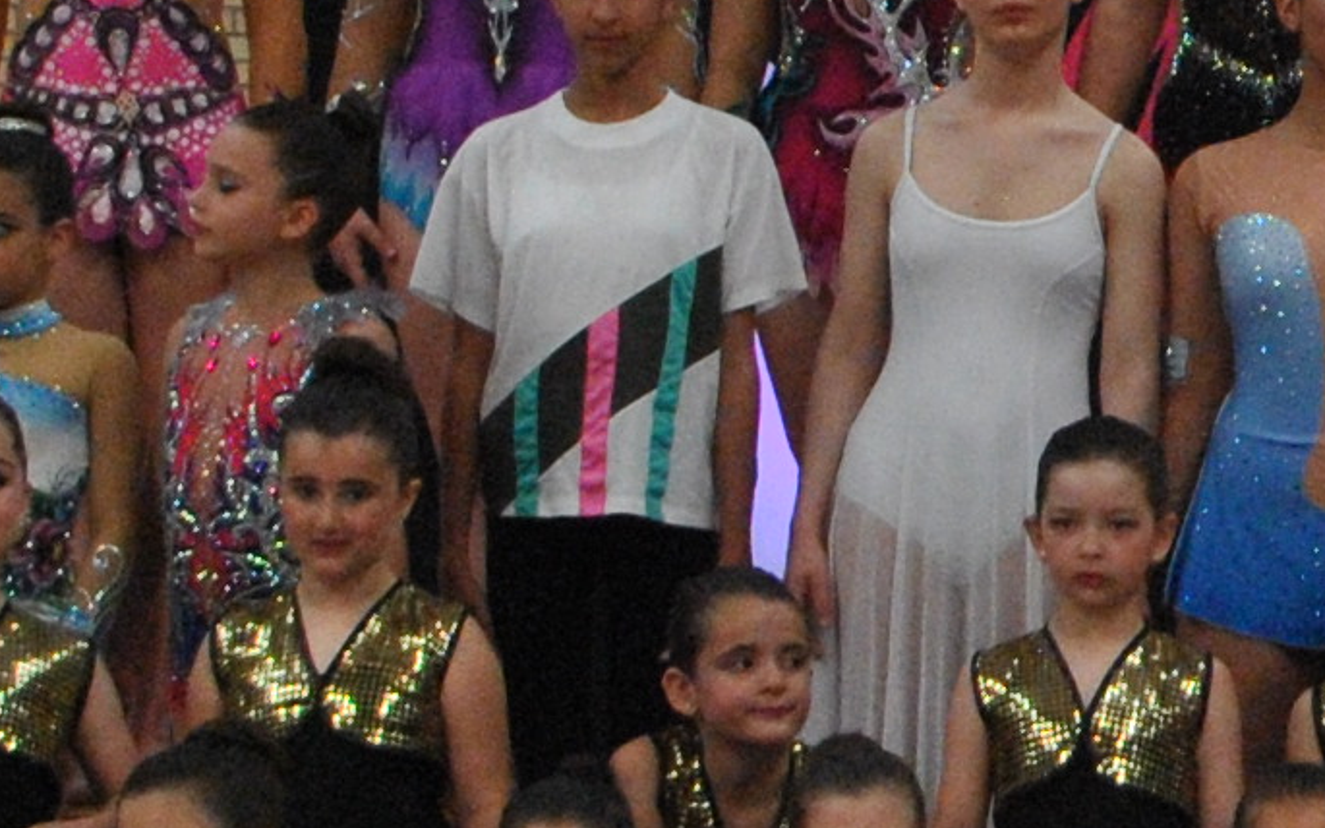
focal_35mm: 251
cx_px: 1907
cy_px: -106
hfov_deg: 8.2
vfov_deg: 5.2
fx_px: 9059
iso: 800
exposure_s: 1/125
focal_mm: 29
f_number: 5.6
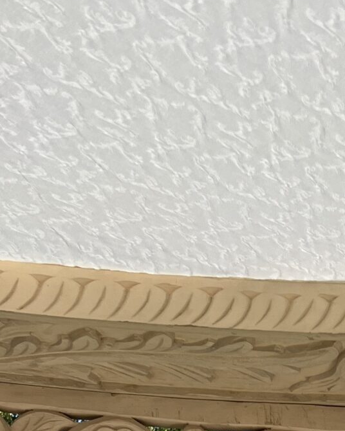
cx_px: 412
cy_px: 773
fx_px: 1238
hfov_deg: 15.3
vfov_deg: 16.5
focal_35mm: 97
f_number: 1.5
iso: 50
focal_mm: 5.7
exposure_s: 1/2994
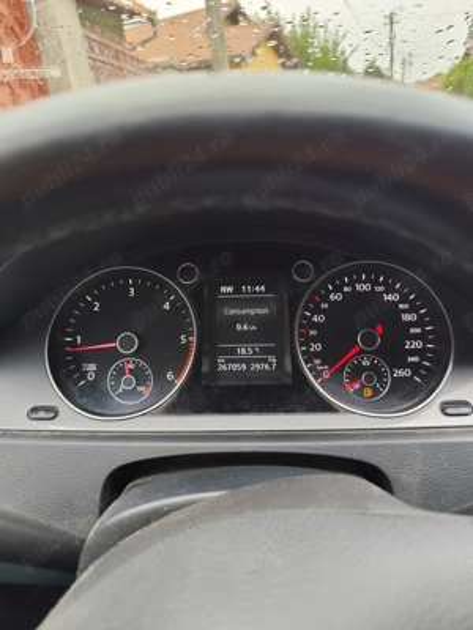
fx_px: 419
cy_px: 315
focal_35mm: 23
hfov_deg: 58.9
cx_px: 236
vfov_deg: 73.9
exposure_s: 1/100
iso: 125
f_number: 1.65
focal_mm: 6.19
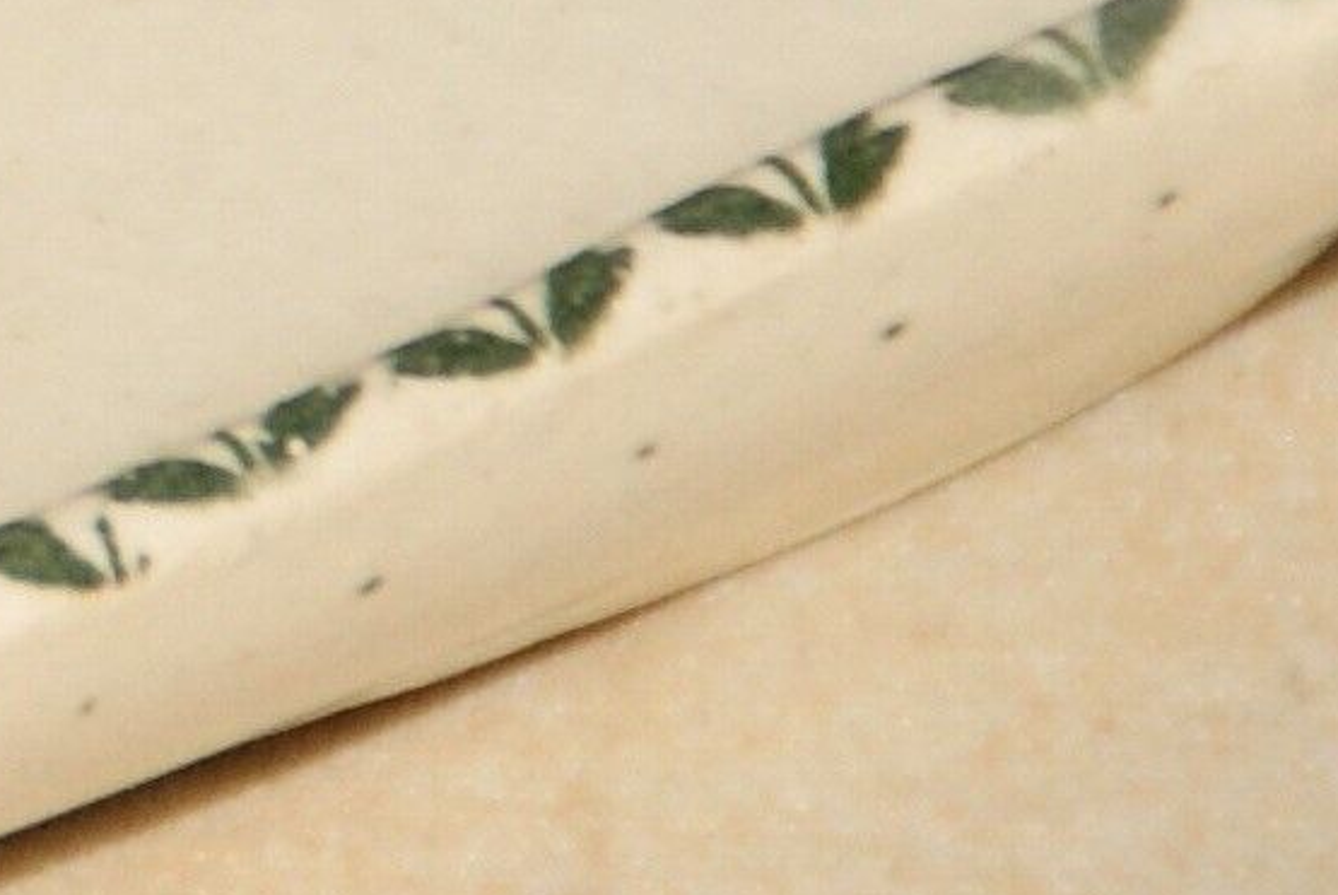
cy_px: -789
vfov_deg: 0.8
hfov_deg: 1.2
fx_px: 62301
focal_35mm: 1675
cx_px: -1191
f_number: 6.3
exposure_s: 1/125
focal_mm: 160
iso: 400
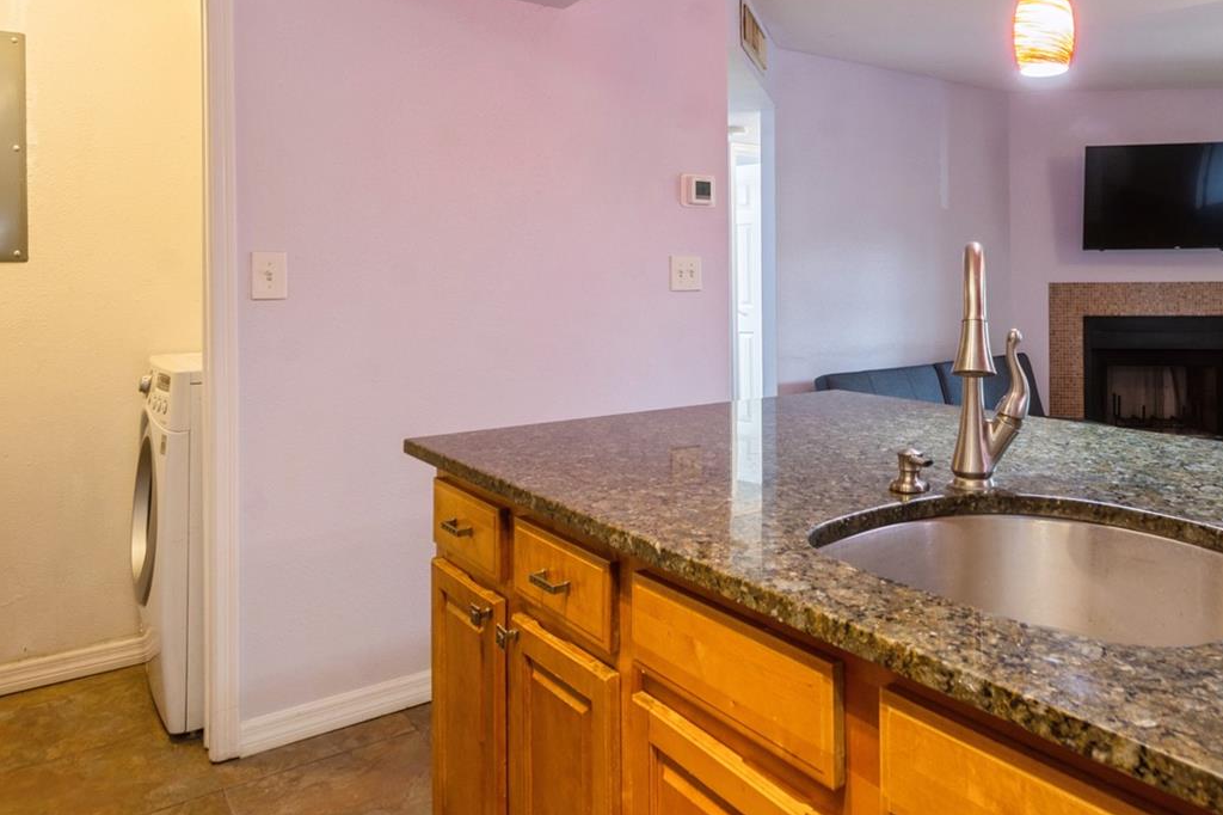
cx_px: 782
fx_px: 876
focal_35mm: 26
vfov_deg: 49.0
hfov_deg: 68.5
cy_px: 268
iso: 200
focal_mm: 11
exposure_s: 1/2.5
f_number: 8
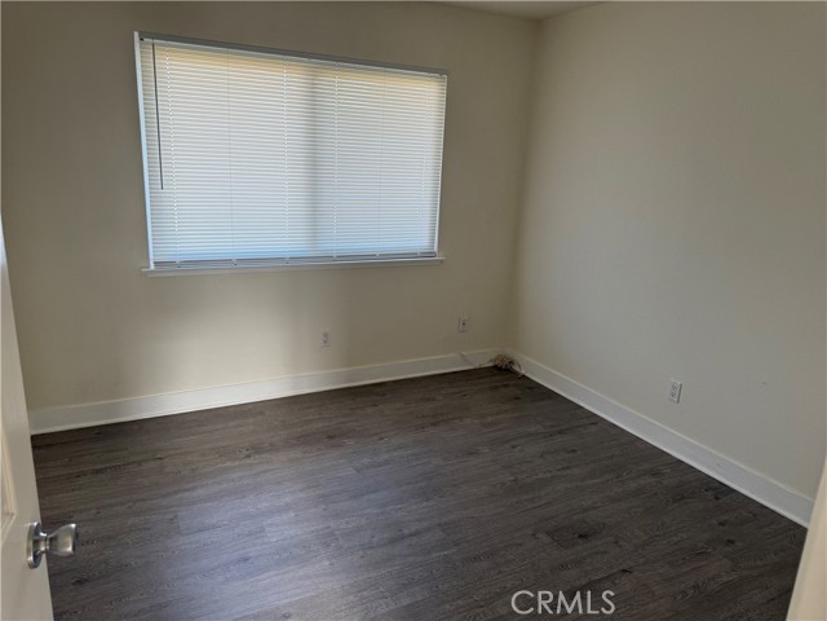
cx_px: 414
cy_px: 310
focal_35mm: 24
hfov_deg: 71.6
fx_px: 573
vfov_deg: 56.8
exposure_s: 1/121
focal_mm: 6.76
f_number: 1.78
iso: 125
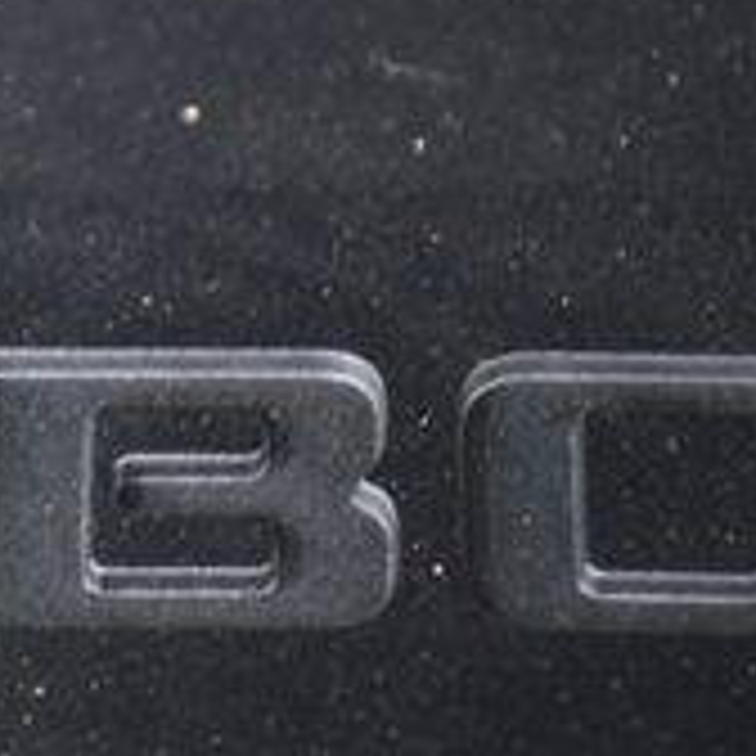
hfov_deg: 5.1
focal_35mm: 340
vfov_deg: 5.2
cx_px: -320
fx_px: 8401
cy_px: 461
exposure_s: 1/10
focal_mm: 70
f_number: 2.8
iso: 1600
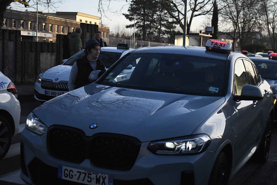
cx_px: 138
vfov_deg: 22.6
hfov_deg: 33.4
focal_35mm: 60
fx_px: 462
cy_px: 92
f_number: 4.8
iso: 3600
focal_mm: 40
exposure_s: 1/8000
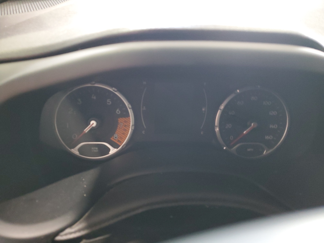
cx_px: 162
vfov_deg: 53.1
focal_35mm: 26
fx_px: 243
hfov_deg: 67.3
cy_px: 122
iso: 295
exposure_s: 1/17
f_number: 1.5
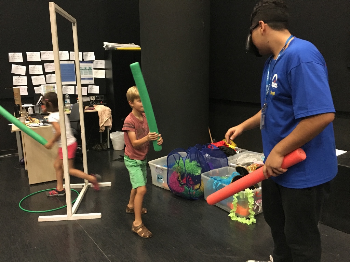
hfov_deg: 61.7
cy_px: 131
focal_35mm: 29
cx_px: 175
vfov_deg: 48.2
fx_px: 293
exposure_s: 1/17
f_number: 2.2
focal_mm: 4.15
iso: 250
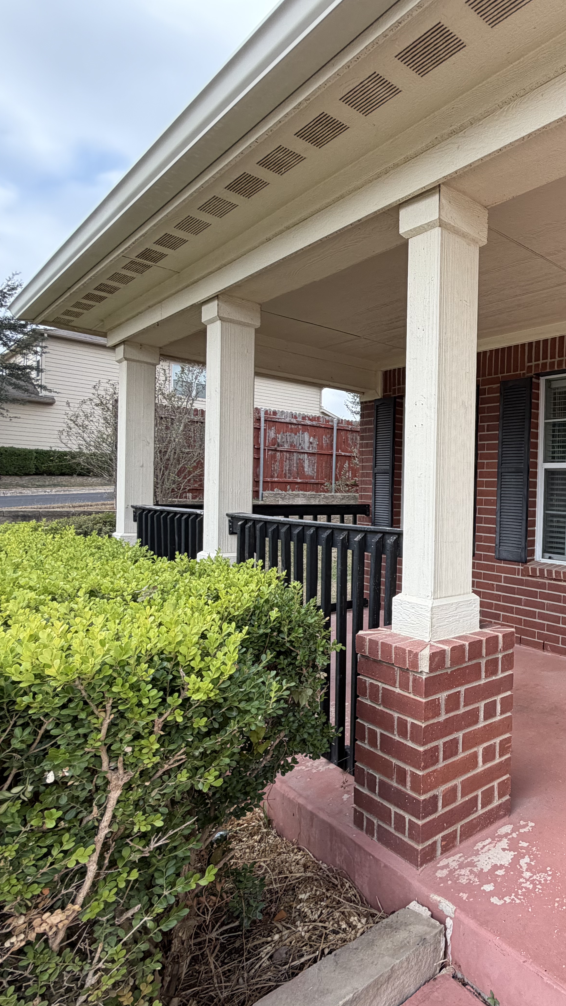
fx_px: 560
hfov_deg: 42.8
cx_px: 612
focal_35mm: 21
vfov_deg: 83.8
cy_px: 511
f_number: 2.2
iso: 64
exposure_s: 1/494
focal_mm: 2.22
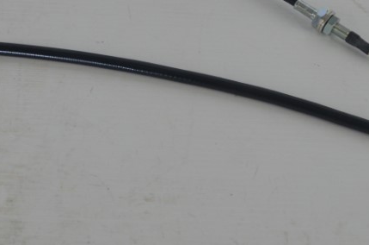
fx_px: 747
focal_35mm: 73
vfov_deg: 18.2
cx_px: 95
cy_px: 14
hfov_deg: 27.4
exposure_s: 1/100
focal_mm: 18
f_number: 5
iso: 400
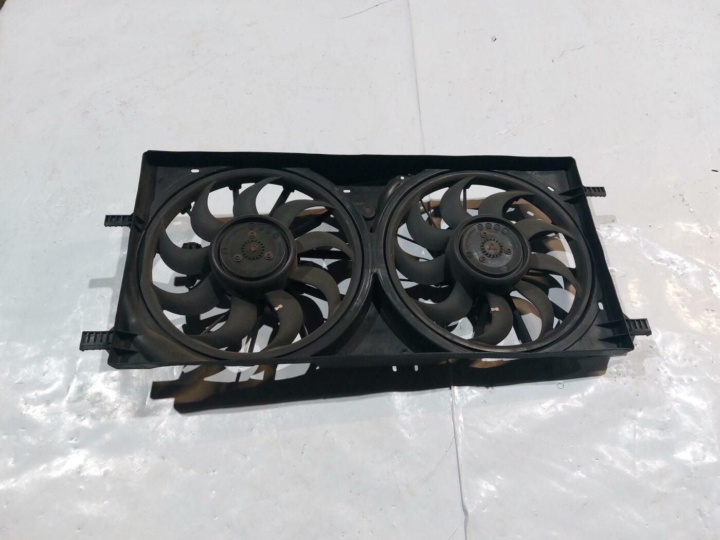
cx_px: 360
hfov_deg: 69.4
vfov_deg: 54.9
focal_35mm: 25
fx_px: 520
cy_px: 270
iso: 320
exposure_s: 1/100
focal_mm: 5.23
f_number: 1.8
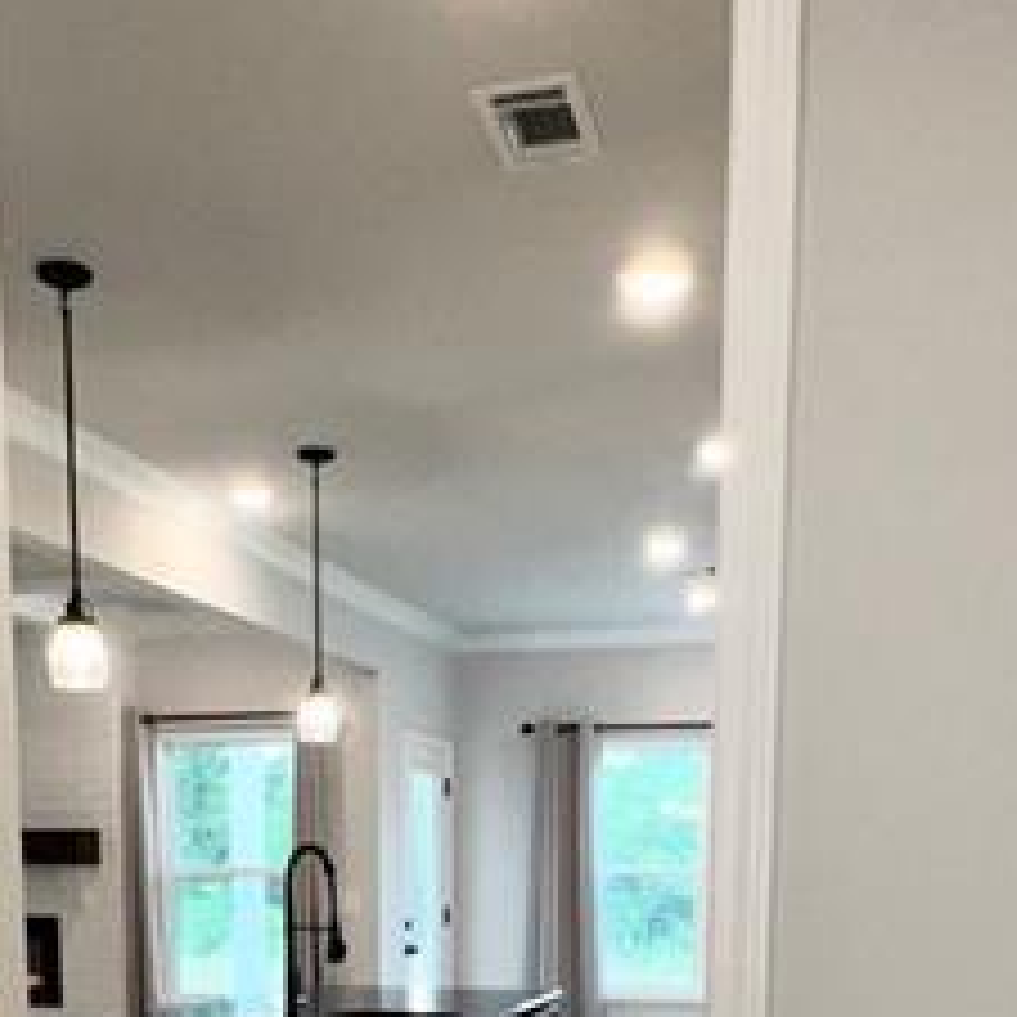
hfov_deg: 42.7
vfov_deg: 37.3
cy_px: 1066
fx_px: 1296
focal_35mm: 39
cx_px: 428
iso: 40
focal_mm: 1.57
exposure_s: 1/122
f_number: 1.8
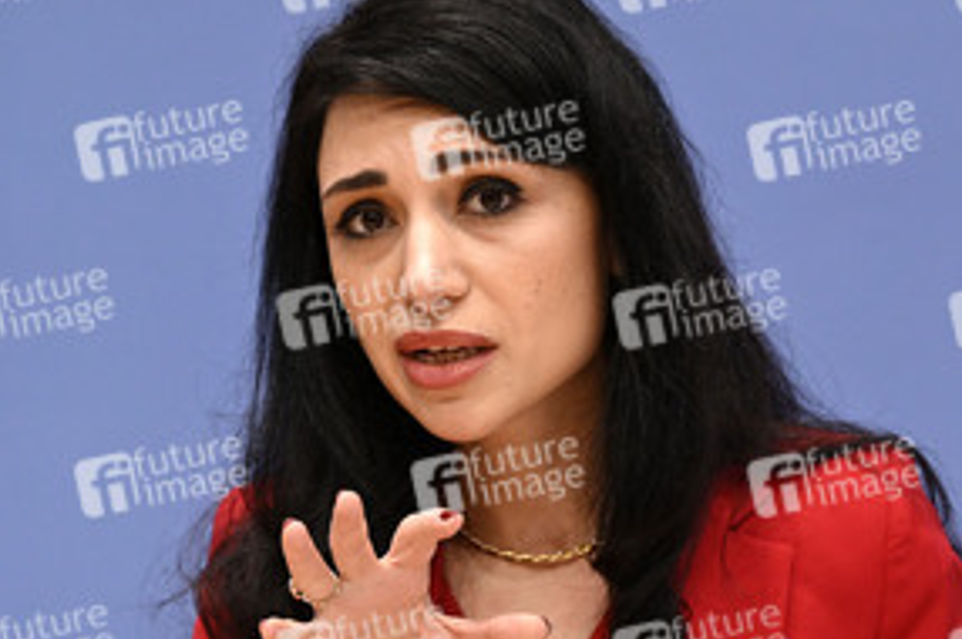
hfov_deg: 10.9
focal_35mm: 189
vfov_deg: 7.2
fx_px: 5045
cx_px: 409
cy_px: 393
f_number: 5.6
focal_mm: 120
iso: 4000
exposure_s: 1/500
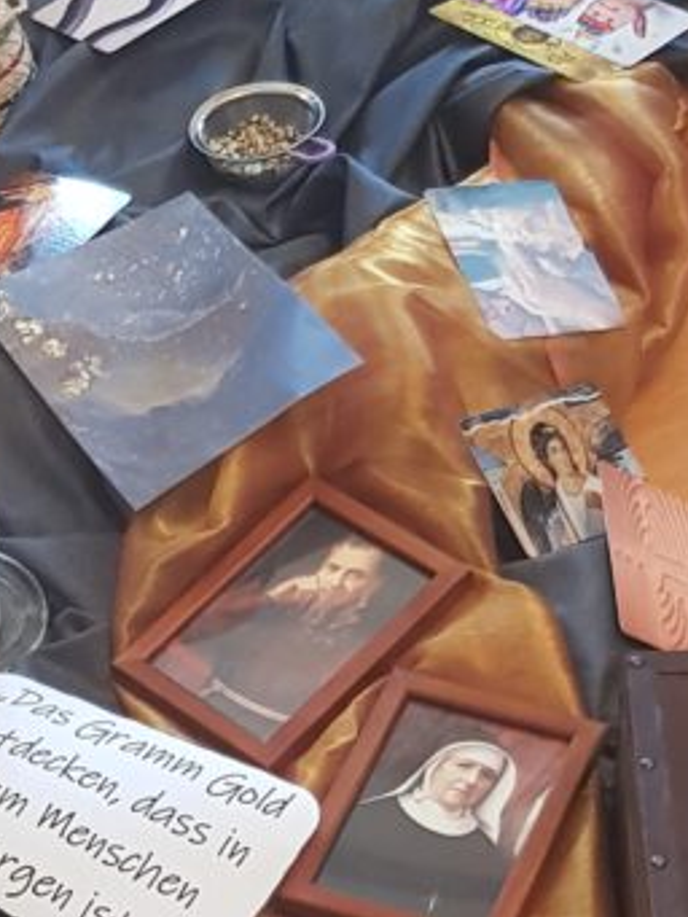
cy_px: 1049
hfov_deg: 18.9
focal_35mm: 78
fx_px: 2066
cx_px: 309
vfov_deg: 23.3
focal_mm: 4.3
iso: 250
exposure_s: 1/20
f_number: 1.7
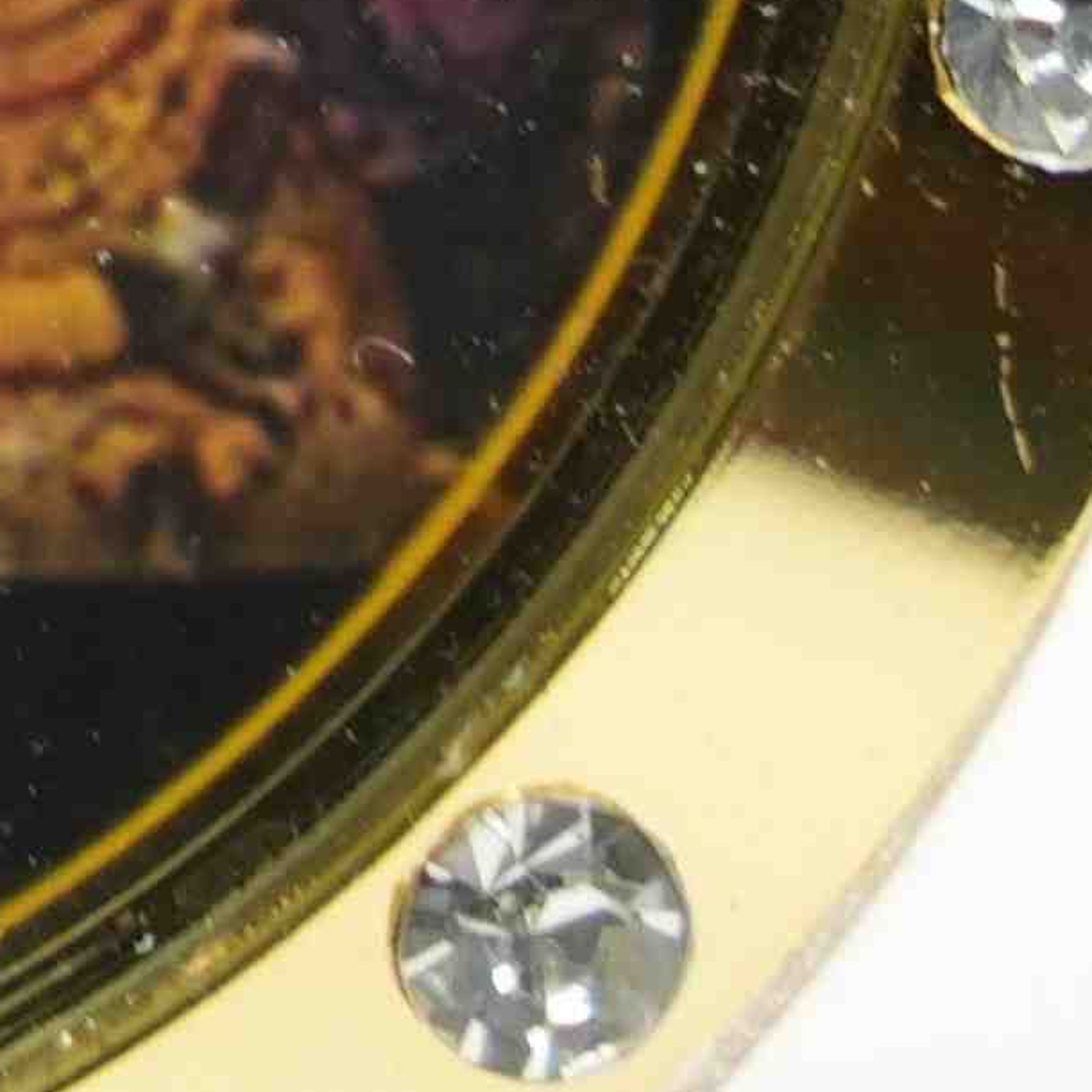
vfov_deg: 1.7
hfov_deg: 1.7
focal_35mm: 1025
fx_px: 36583
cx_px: -960
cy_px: -671
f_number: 7.1
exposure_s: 1/50
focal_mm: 105
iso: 500
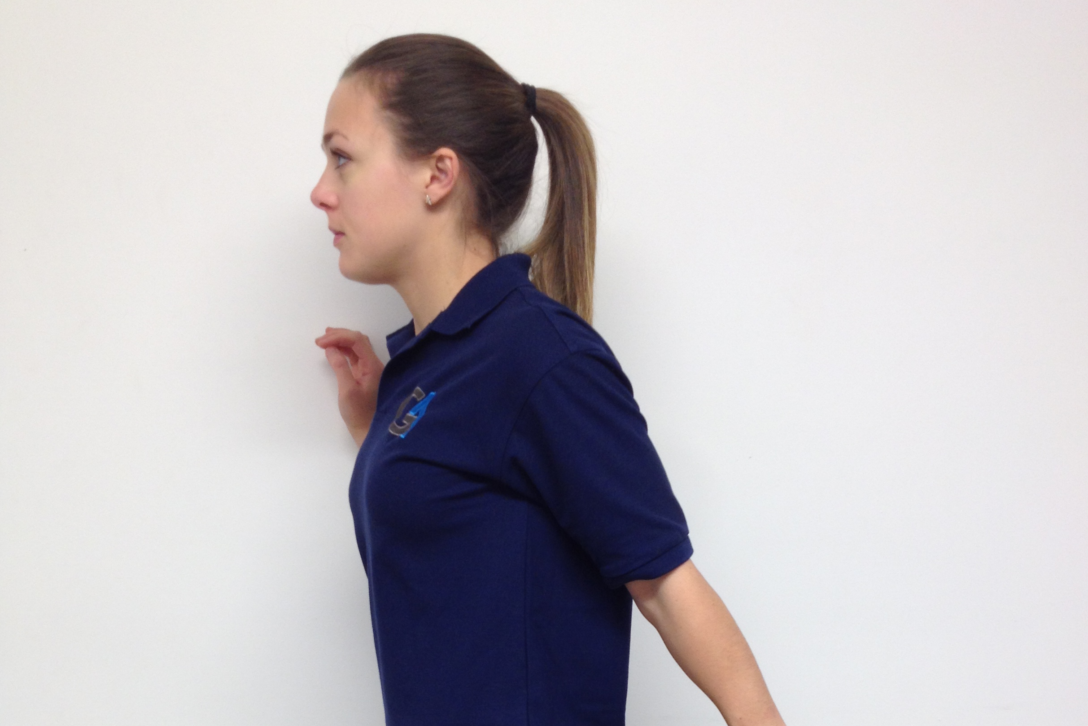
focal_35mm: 49
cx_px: 542
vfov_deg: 26.2
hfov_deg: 40.3
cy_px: 709
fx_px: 1481
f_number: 2.4
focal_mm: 4.28
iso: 50
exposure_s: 1/20
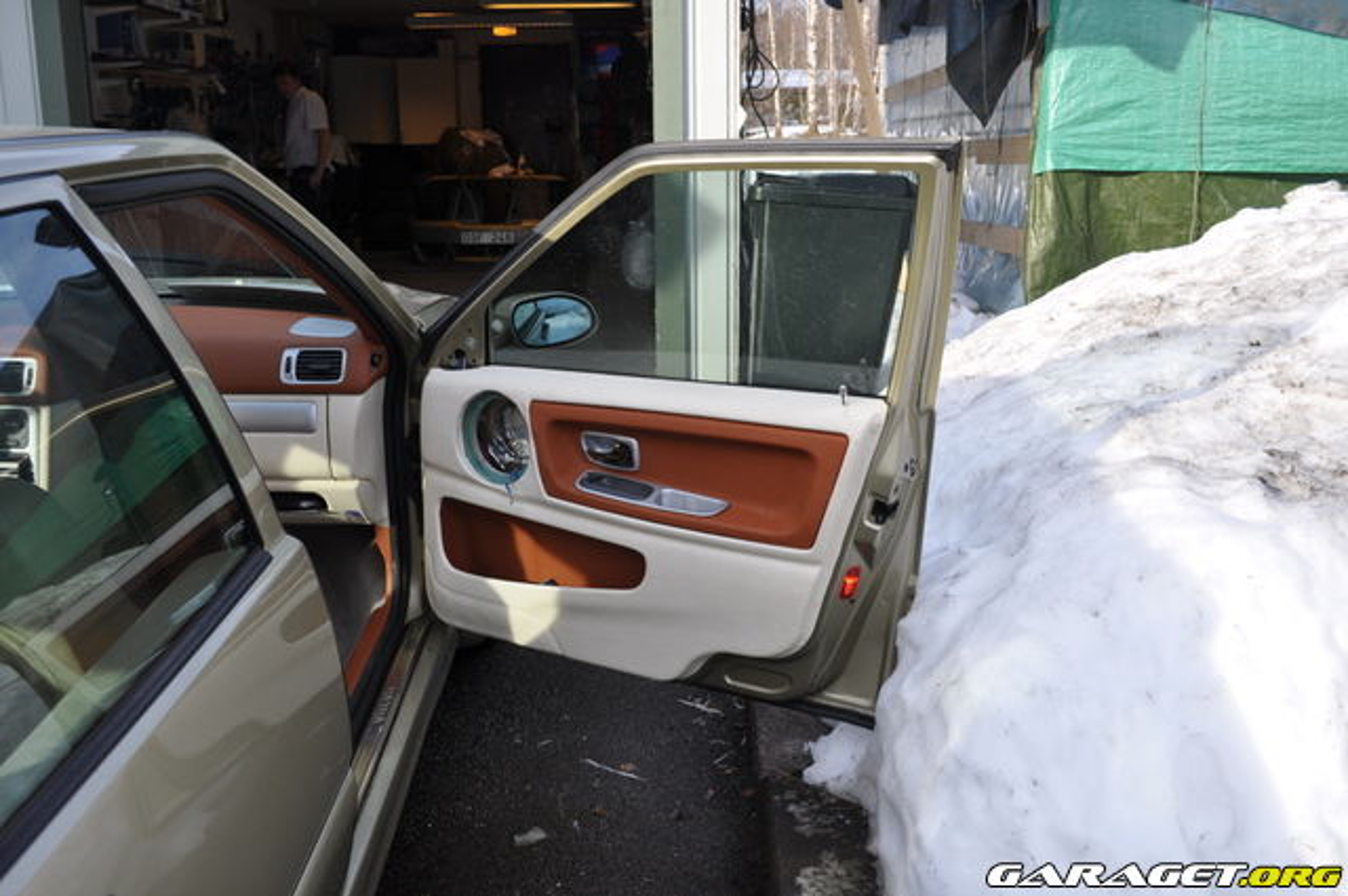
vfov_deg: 39.9
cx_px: 674
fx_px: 1234
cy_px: 448
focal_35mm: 33
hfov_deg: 57.3
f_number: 7.1
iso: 200
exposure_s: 1/200
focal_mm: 22
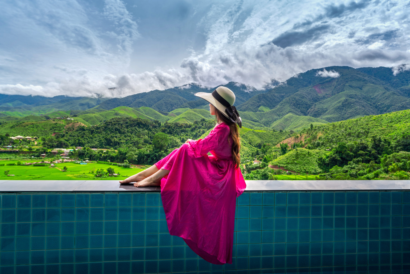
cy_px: 137
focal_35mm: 21
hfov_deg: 81.2
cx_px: 205
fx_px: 239
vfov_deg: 59.5
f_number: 8
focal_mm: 21
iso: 100
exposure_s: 1/200
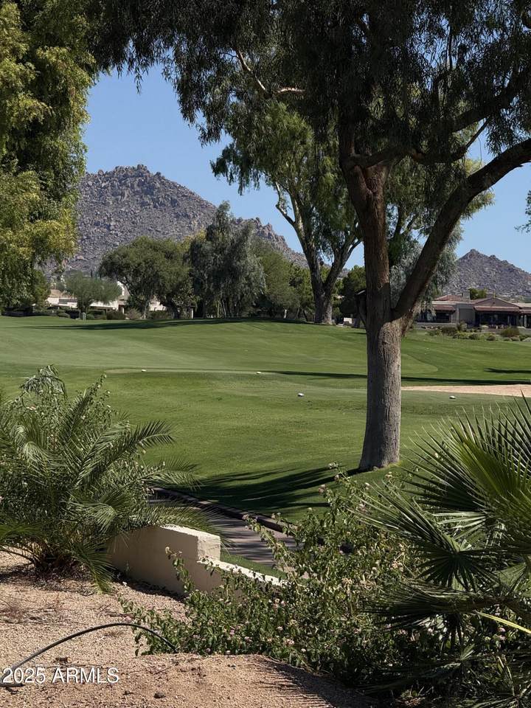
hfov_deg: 12.3
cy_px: 354
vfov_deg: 16.4
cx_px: 266
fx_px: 2454
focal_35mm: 120
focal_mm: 15.66
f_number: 2.8
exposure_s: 1/2933
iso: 64
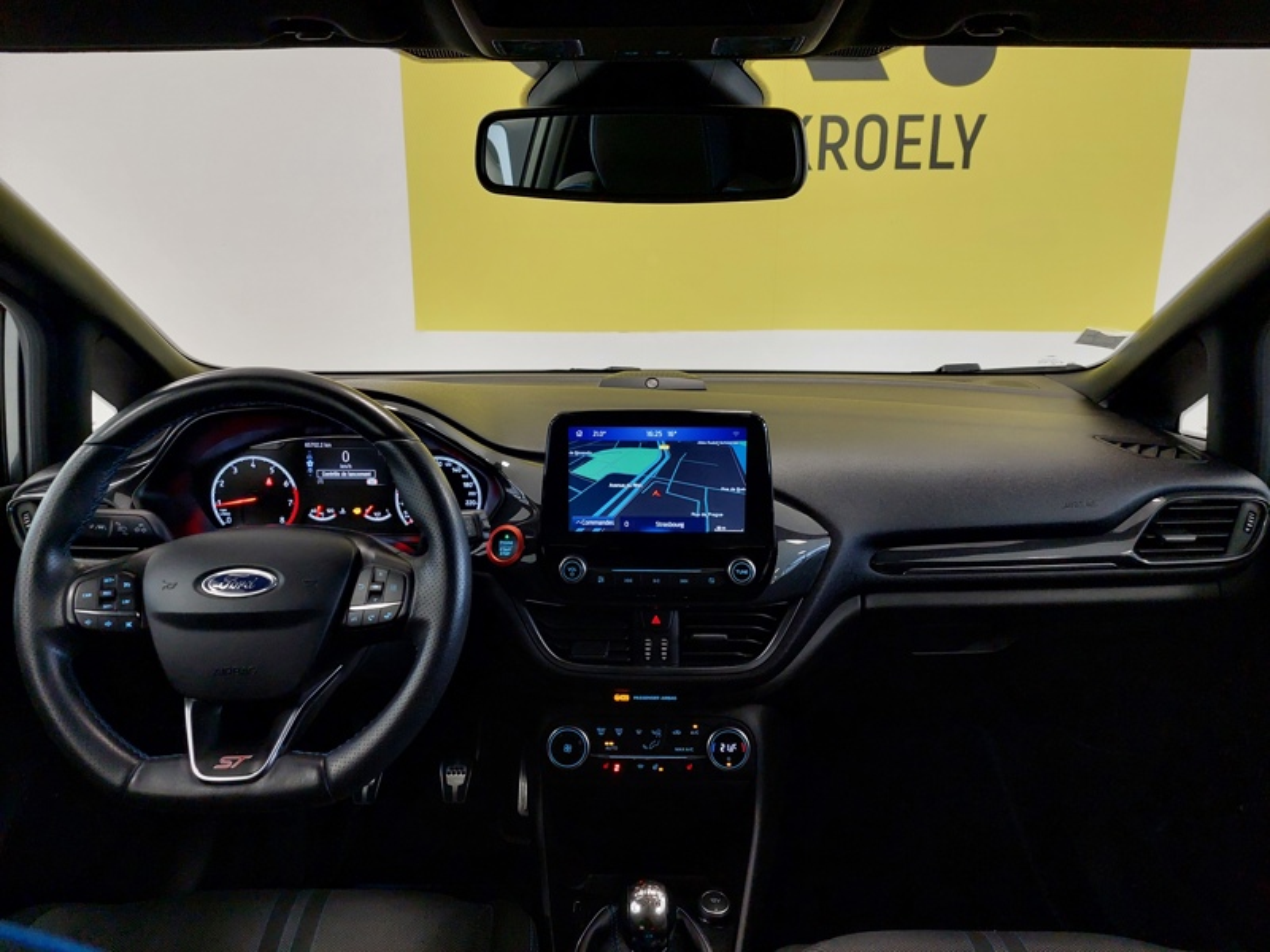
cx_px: 635
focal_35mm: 25
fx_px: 917
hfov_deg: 69.4
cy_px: 476
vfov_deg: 54.9
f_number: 1.8
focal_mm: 5.23
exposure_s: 1/50
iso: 320
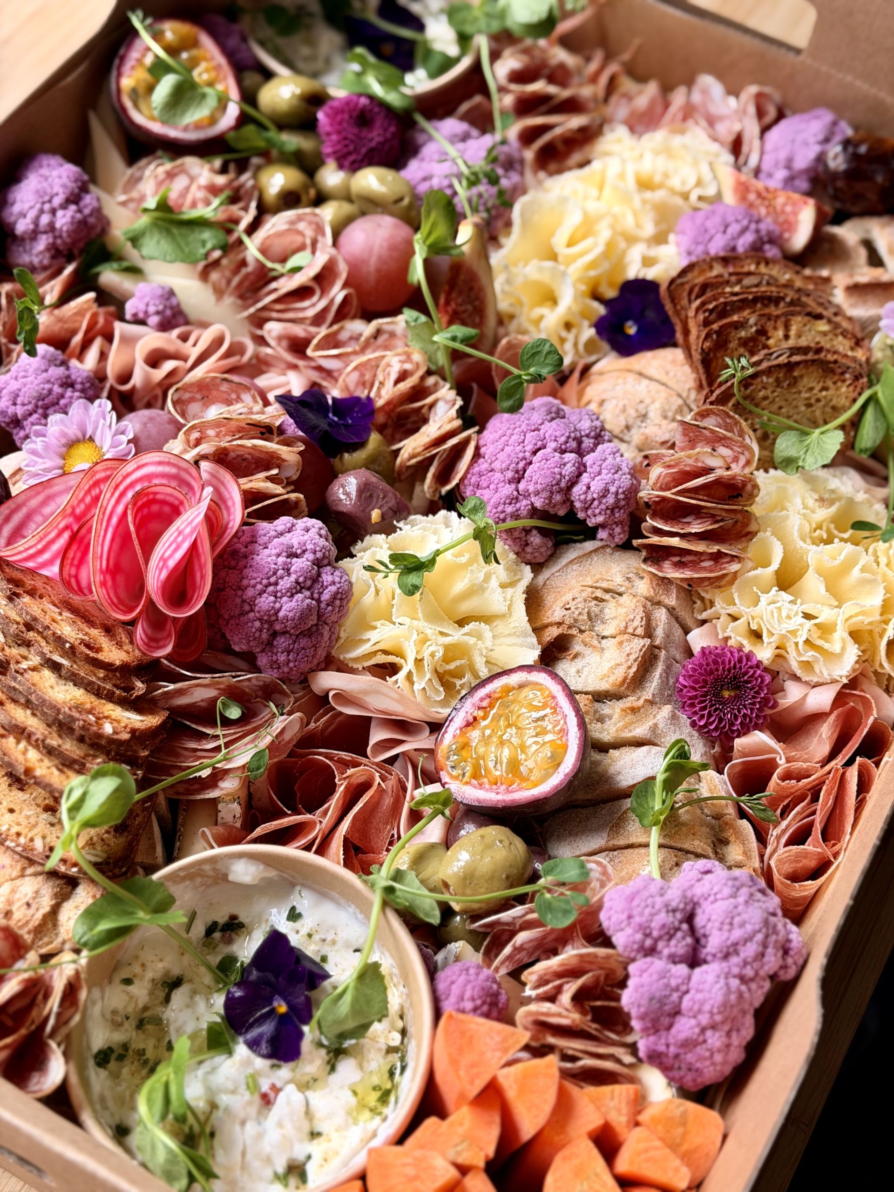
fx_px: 1653
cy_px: 596
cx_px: 447
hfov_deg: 30.3
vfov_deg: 39.7
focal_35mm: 48
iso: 64
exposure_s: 1/121
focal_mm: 6.76
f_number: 1.78
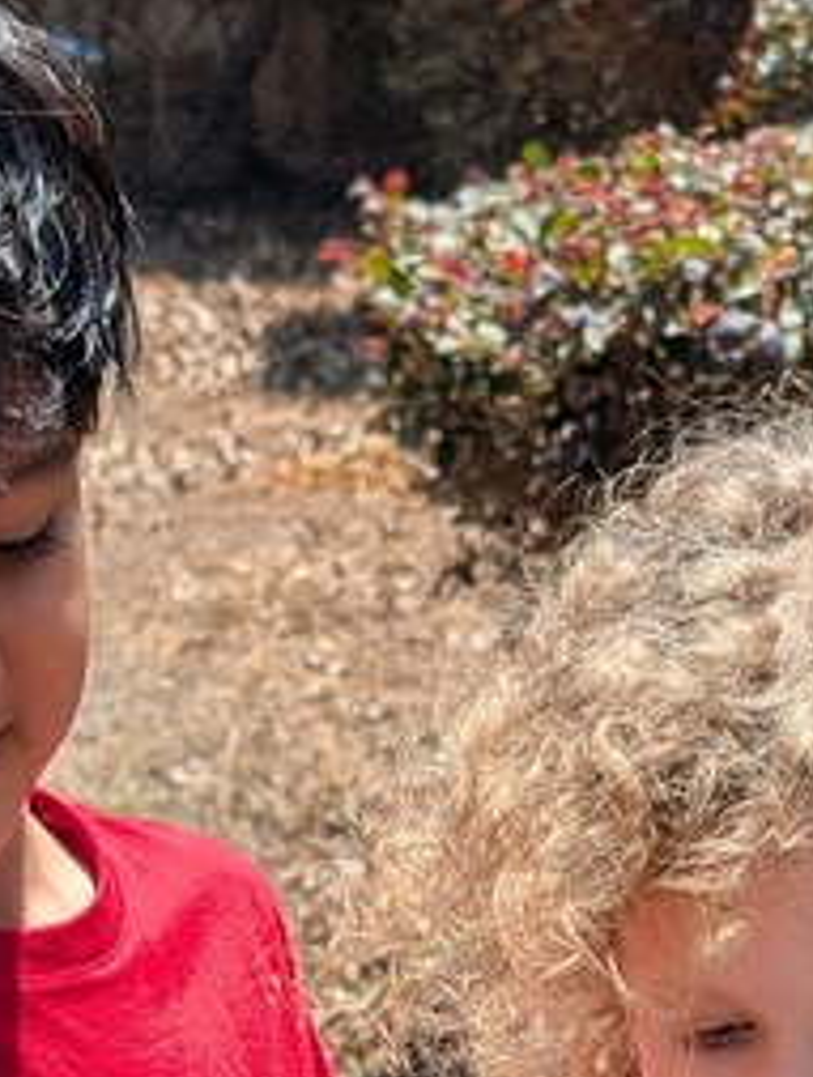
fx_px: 3025
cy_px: 1928
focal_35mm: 97
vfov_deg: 16.8
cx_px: 530
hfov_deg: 15.3
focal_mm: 6.9
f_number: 1.68
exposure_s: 1/917
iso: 20
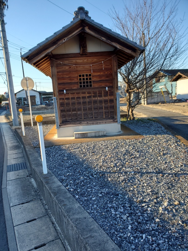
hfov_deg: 53.1
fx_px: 188
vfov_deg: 67.3
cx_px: 94
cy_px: 126
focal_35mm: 26
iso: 50
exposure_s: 1/443
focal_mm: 4.3
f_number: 2.4
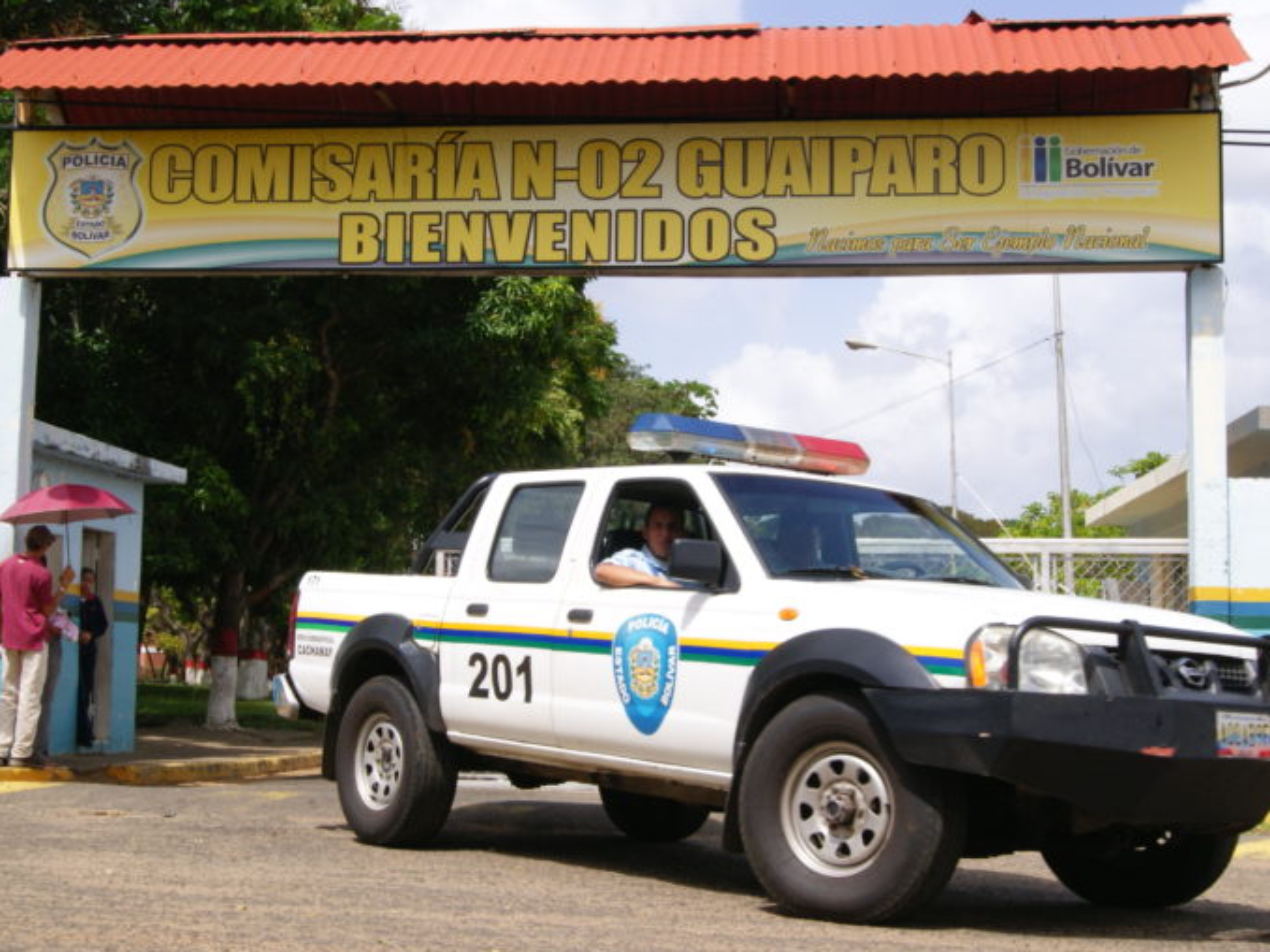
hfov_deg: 38.9
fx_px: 1797
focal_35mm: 49
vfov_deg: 29.7
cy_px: 478
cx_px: 597
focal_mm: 30
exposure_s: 1/160
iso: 400
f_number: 20
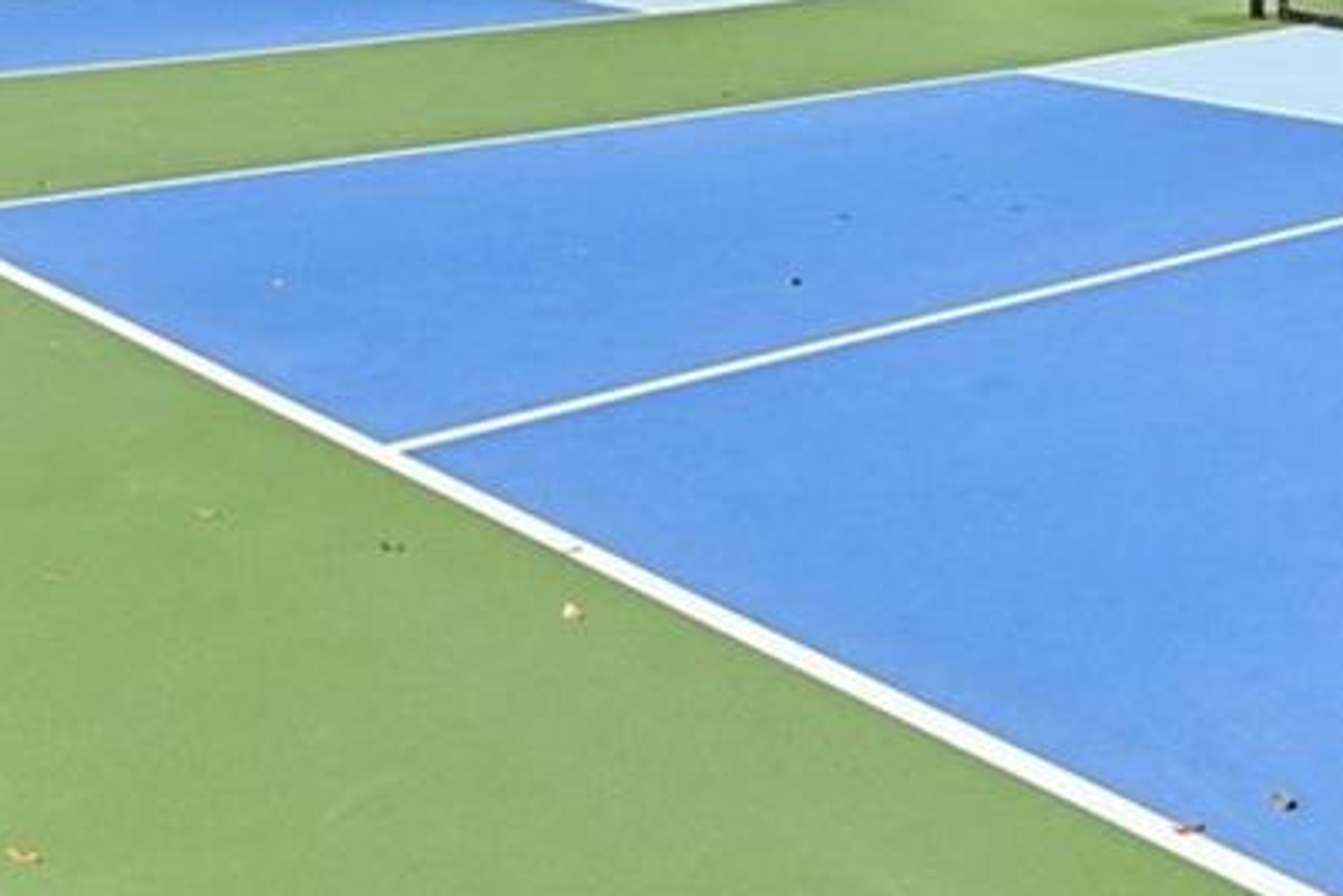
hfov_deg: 34.3
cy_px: -258
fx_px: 2090
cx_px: 1125
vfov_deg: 21.9
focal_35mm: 56
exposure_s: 1/2500
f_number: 8
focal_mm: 14
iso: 400
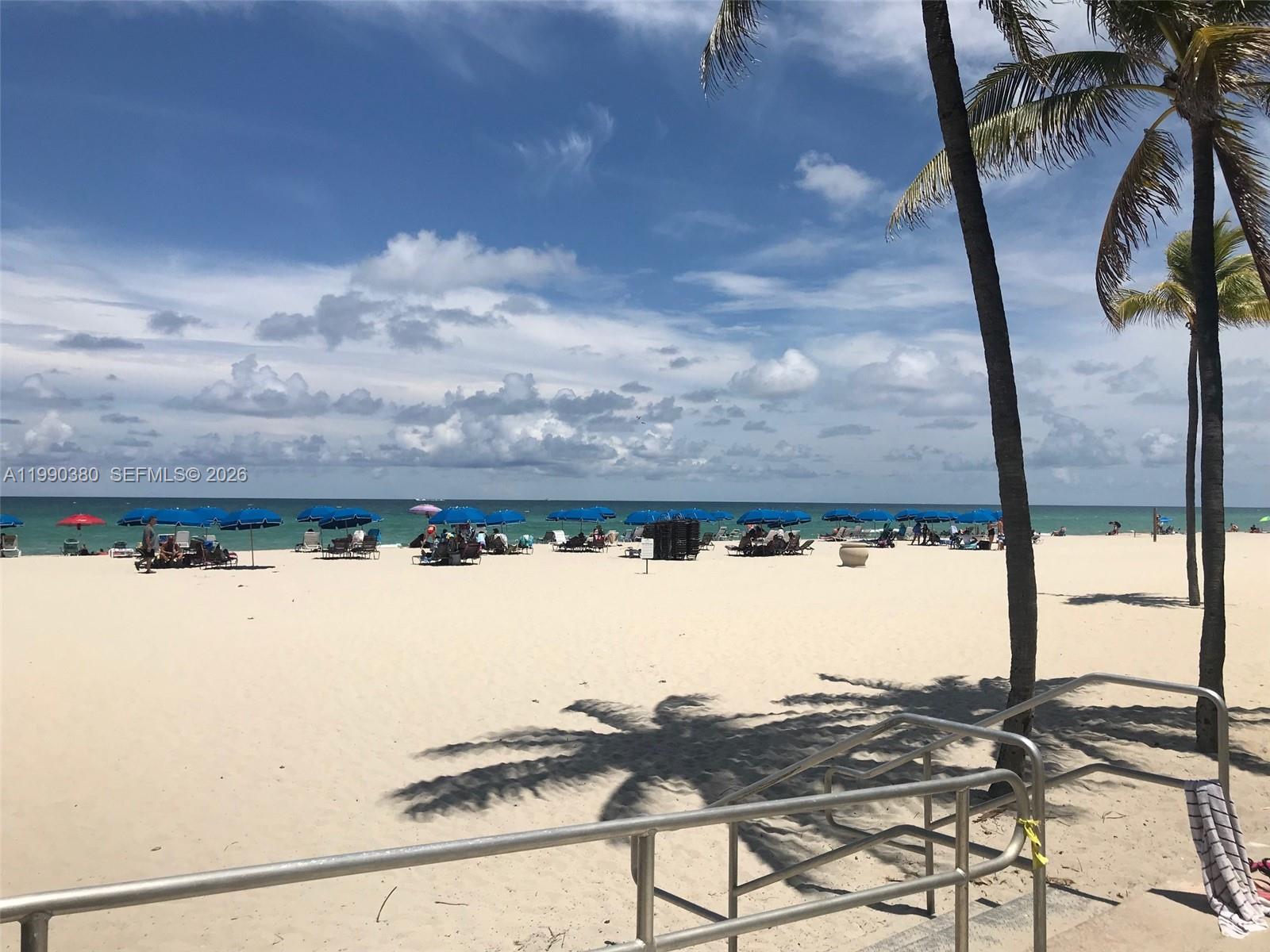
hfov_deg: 63.4
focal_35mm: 28
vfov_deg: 49.7
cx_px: 635
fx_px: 1027
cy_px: 476
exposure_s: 1/6410
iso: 25
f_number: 1.8
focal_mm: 3.99
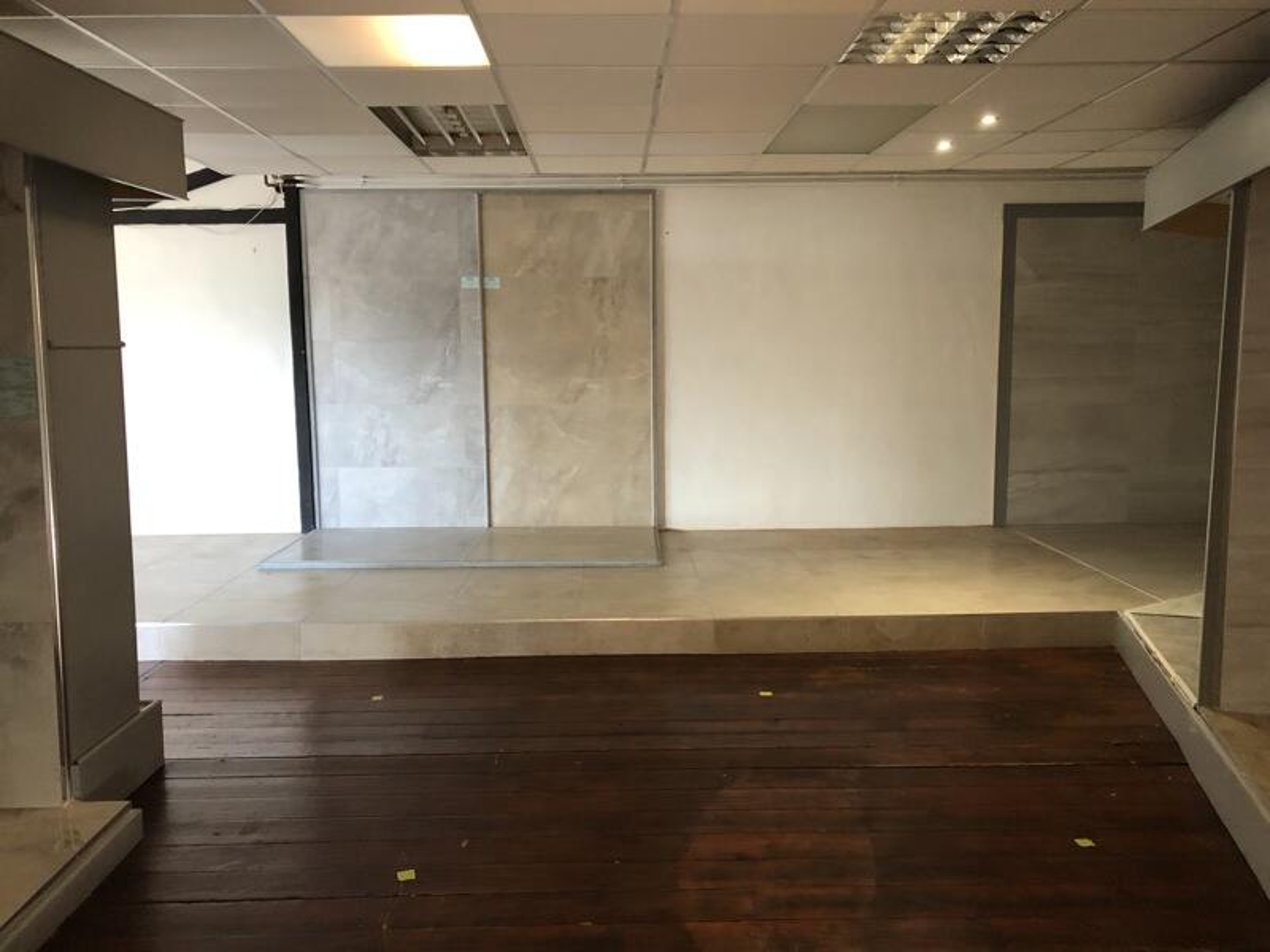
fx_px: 1027
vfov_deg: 49.7
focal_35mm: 28
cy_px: 476
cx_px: 635
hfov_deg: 63.4
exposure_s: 1/17
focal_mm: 4
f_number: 1.8
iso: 80
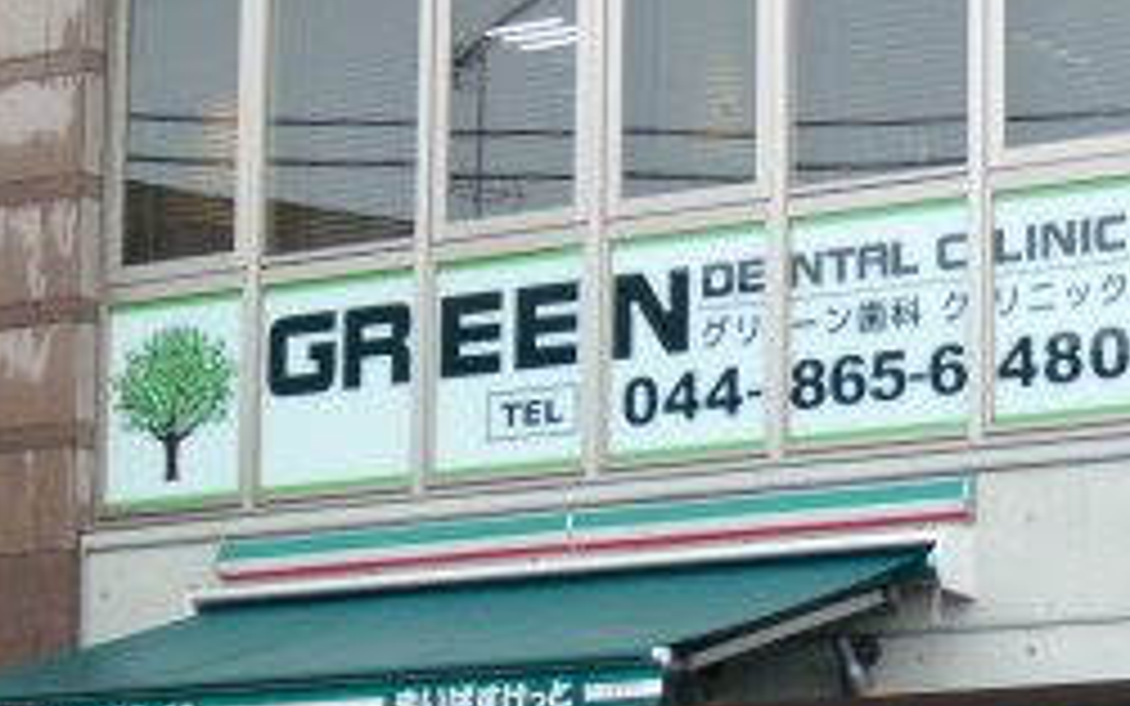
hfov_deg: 18.0
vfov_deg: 11.6
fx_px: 3419
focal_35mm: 111
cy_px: 773
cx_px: 1283
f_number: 3.3
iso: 100
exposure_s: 1/160
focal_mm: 7.4
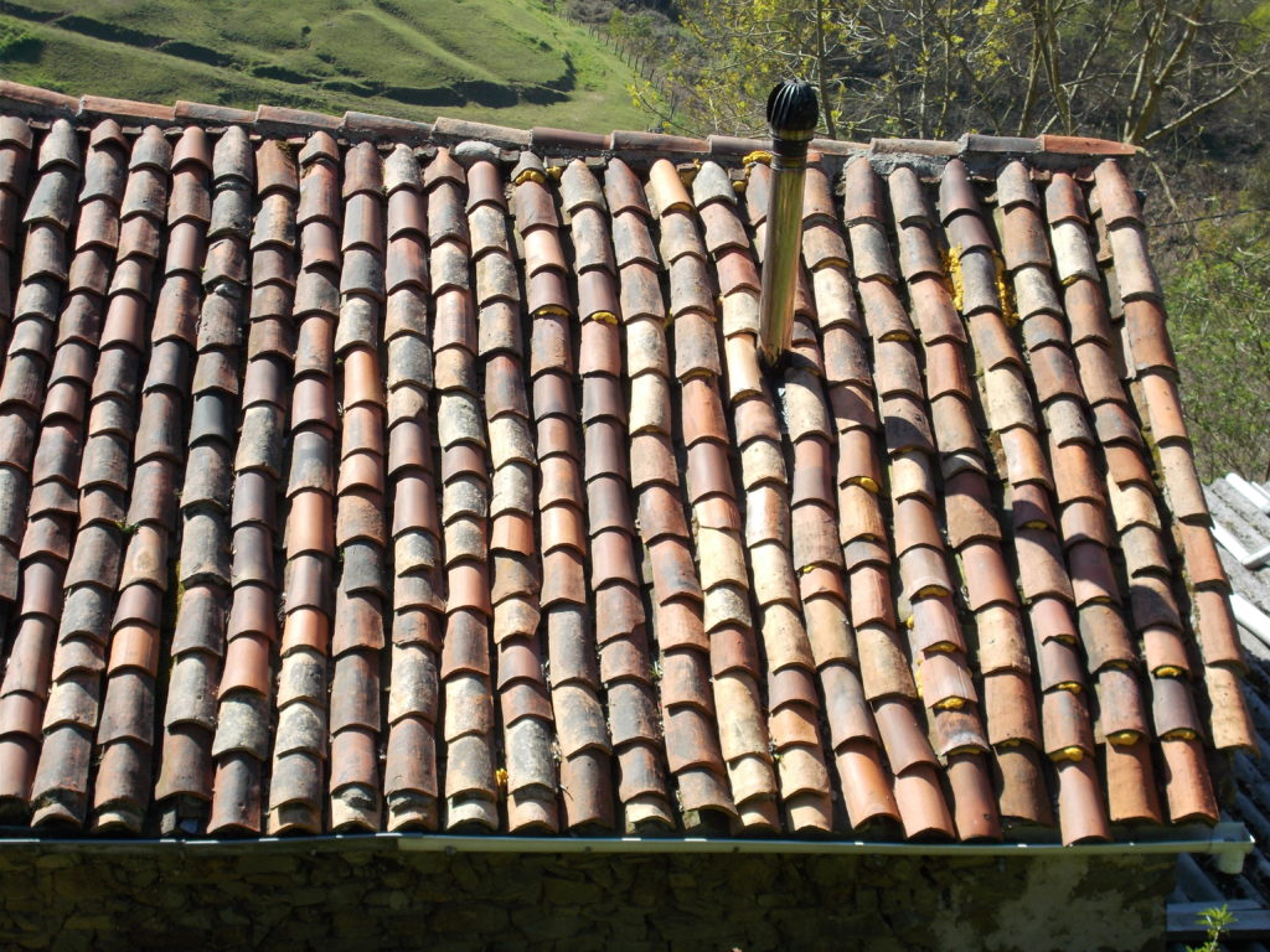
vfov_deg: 22.3
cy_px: 476
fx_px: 2421
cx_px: 635
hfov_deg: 29.4
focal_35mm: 66
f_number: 5.3
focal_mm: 11.8
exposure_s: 1/250
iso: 80
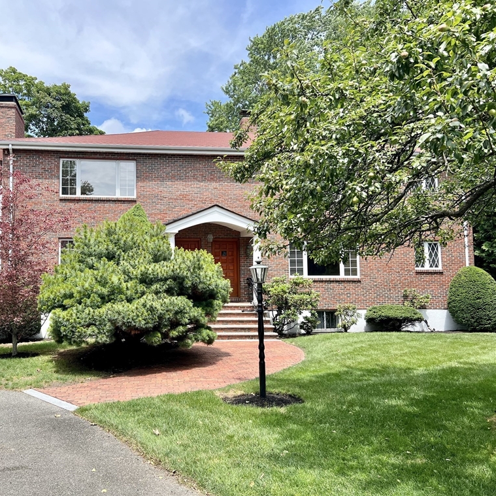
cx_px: 164
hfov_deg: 51.5
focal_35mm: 31
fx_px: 503
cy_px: 246
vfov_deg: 52.5
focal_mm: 5.7
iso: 50
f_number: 1.5
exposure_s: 1/2208
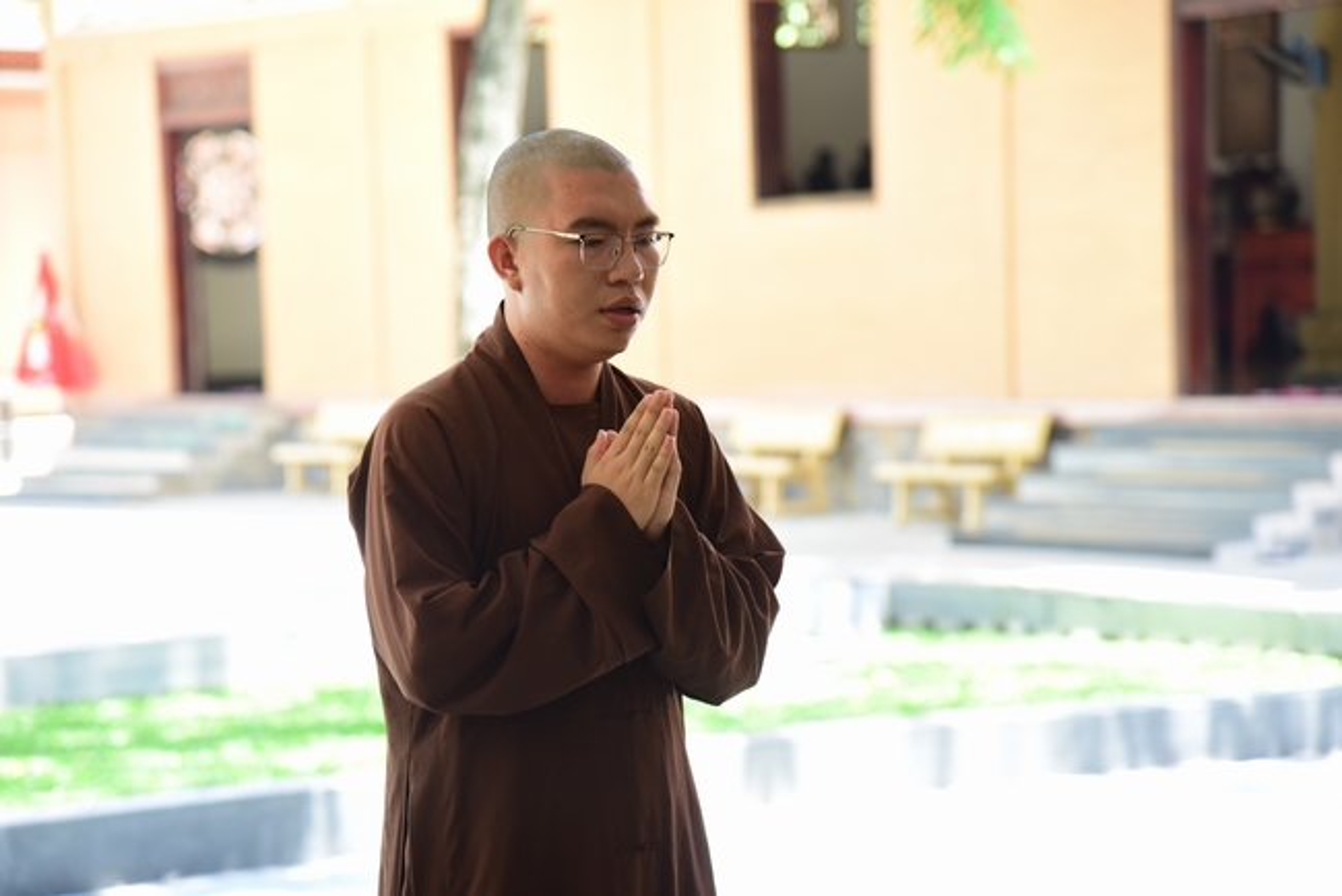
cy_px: 448
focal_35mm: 120
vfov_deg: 11.4
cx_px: 671
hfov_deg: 17.1
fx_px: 4475
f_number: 4.5
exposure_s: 1/100
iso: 500
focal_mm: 120
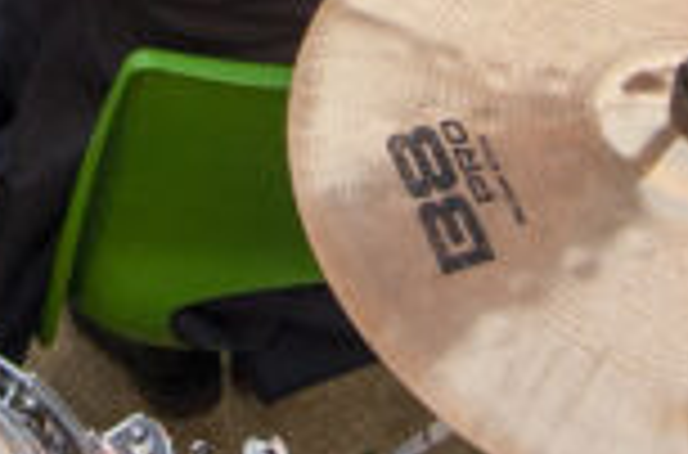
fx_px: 1791
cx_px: 148
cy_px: -816
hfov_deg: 21.5
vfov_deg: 10.8
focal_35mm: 94
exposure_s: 1/125
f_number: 7.1
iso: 640
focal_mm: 14
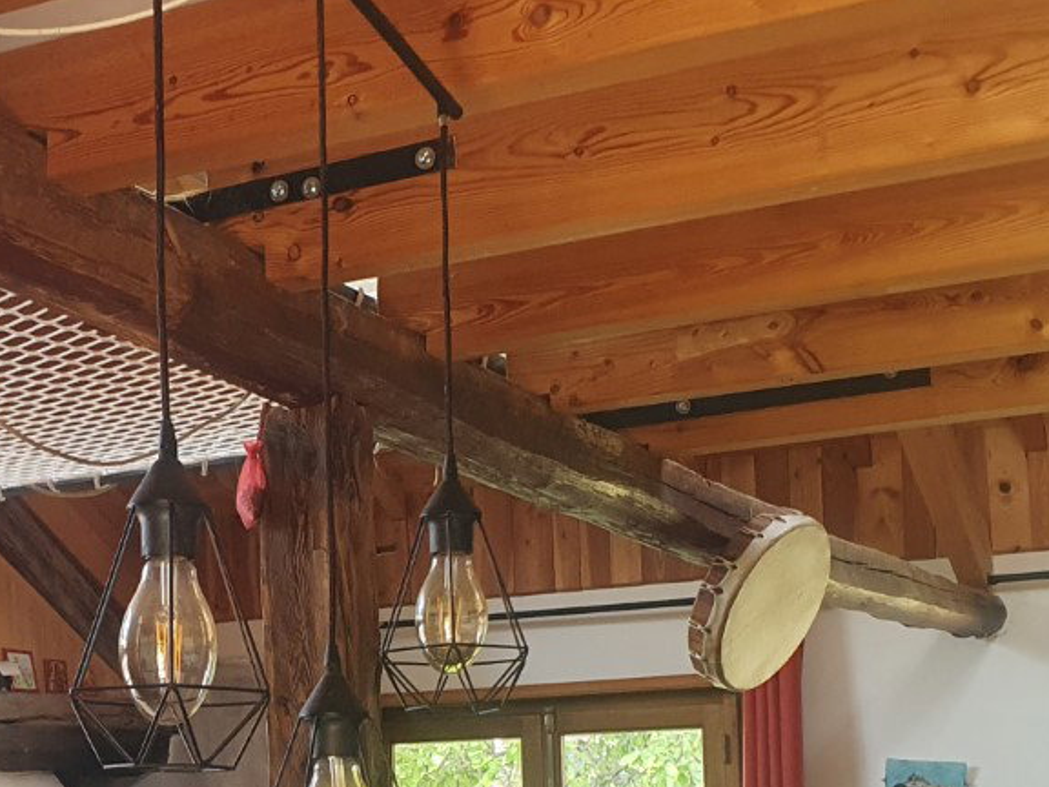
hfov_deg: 29.3
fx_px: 1970
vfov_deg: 22.1
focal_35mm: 65
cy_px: 705
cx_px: 240
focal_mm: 4.32
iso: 200
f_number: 2.4
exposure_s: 1/50
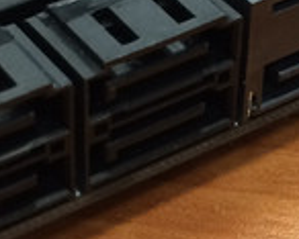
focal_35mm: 140
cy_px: 36
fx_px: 1240
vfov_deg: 11.0
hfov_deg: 13.6
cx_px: 291
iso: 100
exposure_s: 1/30
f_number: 2.2
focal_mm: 4.12
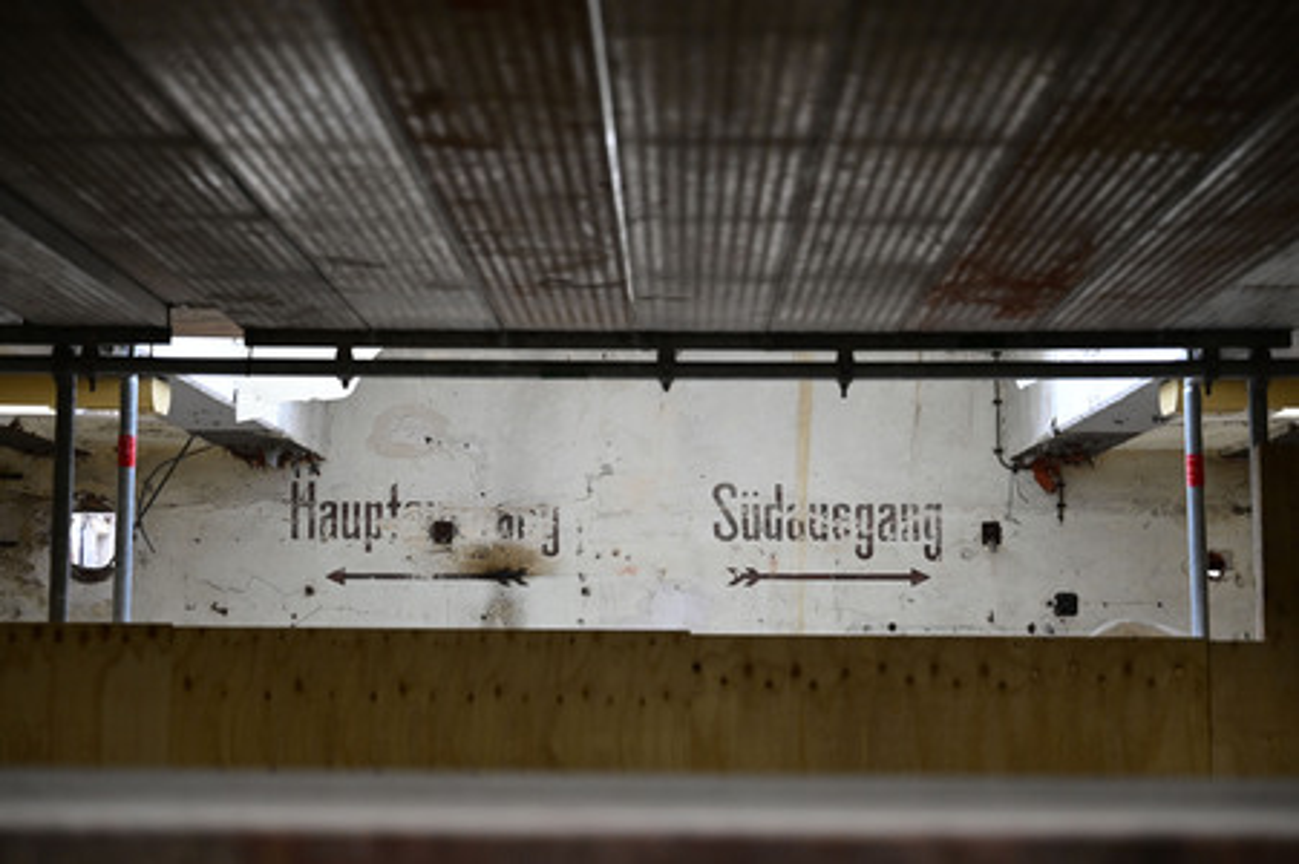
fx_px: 2524
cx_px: 650
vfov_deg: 19.4
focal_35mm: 70
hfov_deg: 28.9
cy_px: 432
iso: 3200
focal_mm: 70
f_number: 2.8
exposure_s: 1/320
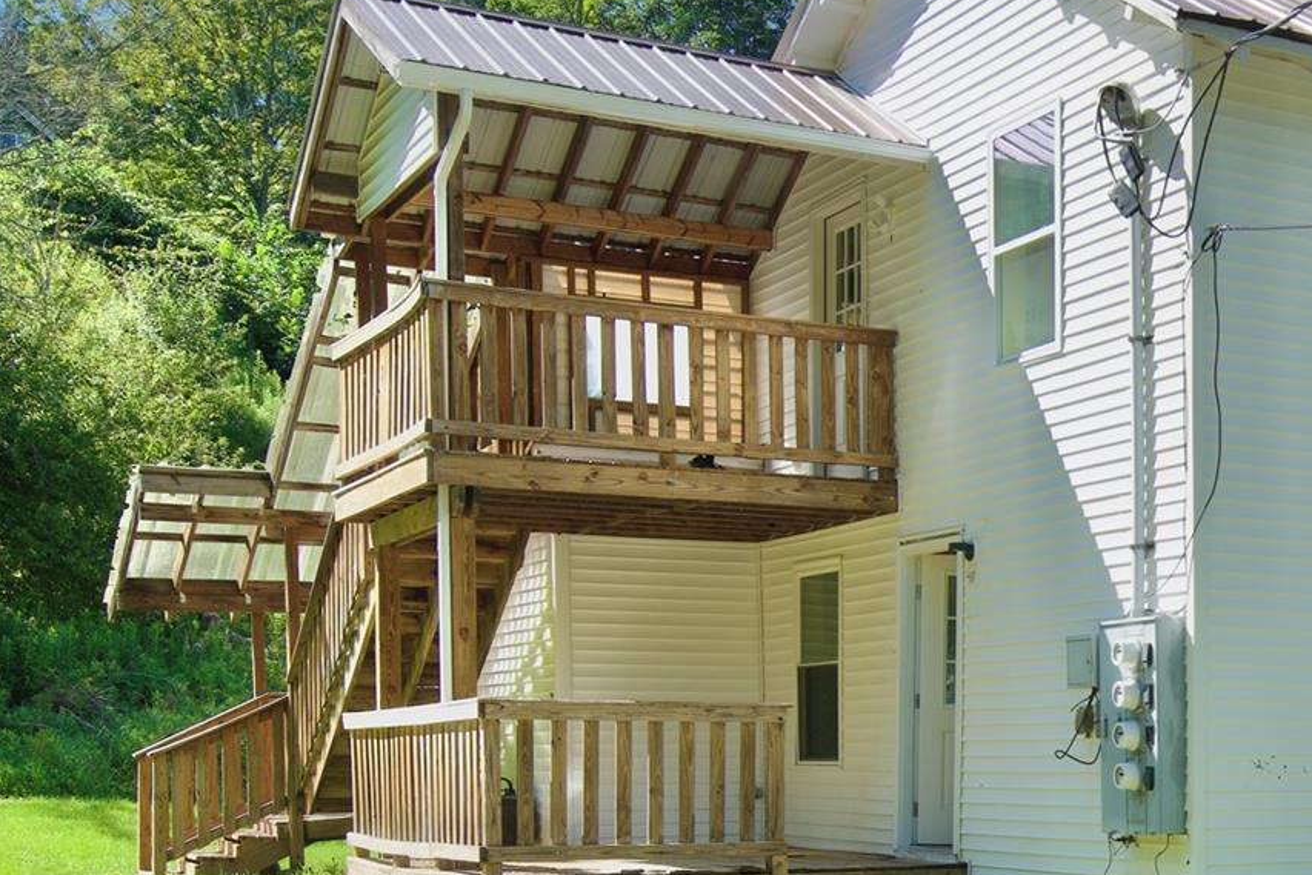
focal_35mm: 60
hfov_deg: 30.1
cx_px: 1424
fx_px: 2187
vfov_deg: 22.1
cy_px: 780
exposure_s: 1/160
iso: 100
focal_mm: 25
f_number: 8
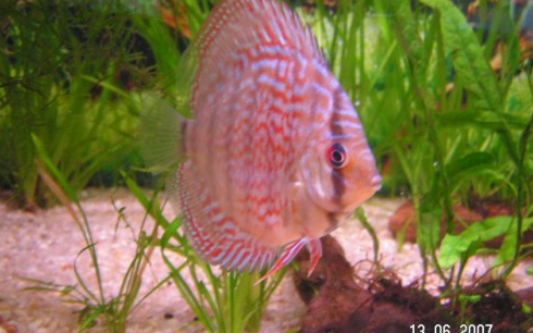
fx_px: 595
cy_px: 168
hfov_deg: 48.2
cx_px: 266
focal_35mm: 41
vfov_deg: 31.2
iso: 200
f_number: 2.8
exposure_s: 1/6
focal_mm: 6.3
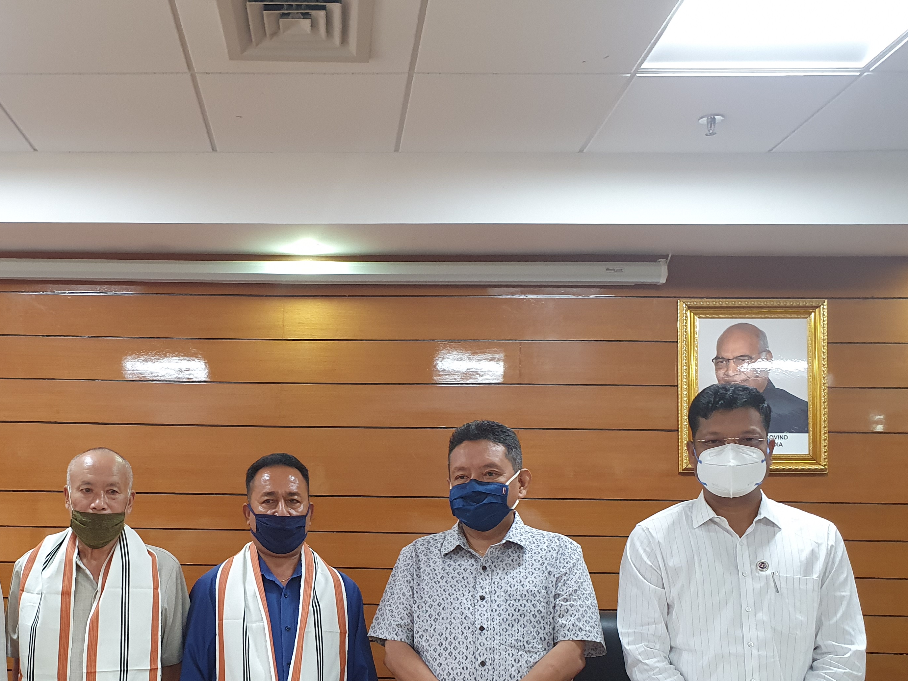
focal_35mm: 38
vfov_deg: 37.1
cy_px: 486
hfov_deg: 48.3
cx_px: 312
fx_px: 997
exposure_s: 1/50
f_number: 2.4
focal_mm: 4.32
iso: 320
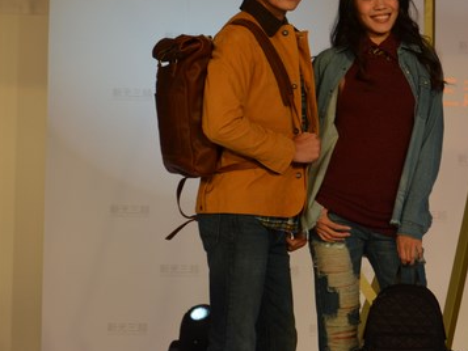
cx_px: 338
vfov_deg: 10.4
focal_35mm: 142
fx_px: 1919
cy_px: 101
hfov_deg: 13.9
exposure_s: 1/160
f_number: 6.3
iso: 200
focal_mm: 55
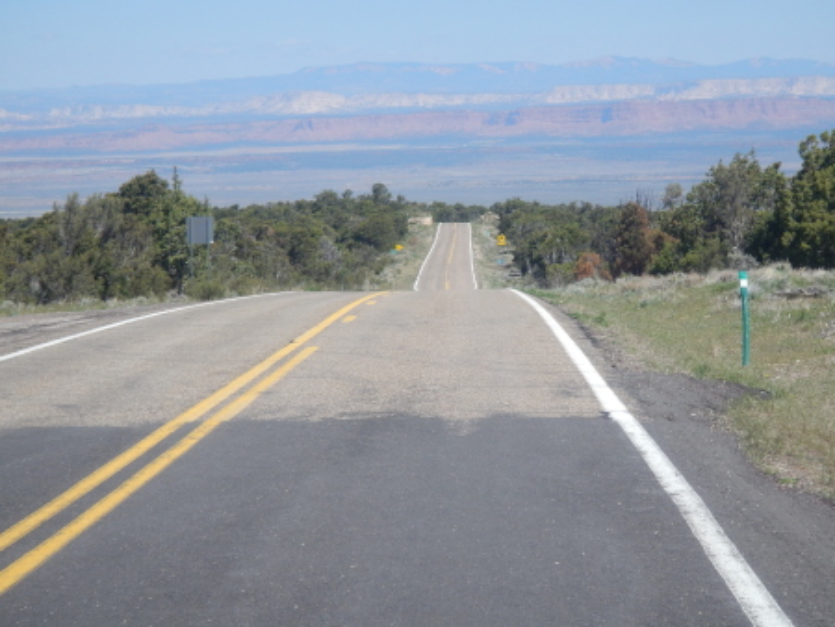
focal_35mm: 128
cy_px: 314
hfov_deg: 15.4
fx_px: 3089
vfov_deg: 11.6
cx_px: 418
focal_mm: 22.9
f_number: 4.7
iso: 125
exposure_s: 1/800
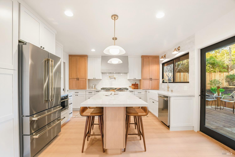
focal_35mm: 15
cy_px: 78
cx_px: 118
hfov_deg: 100.4
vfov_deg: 77.3
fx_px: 98
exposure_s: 1/1.67
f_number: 9
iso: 250
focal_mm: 10
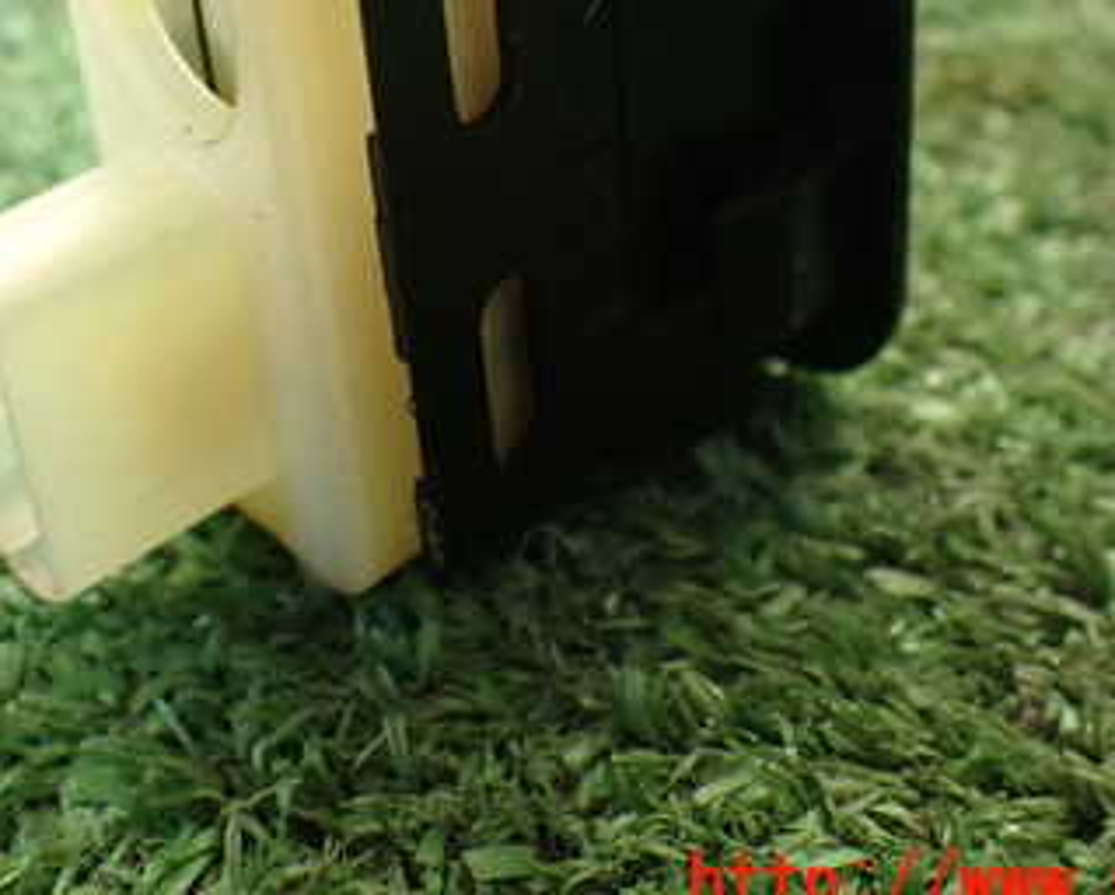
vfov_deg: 27.0
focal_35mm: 55
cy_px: 143
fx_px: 1817
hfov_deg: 34.0
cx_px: 430
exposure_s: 1/125
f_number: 2.3
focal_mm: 5.4
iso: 250
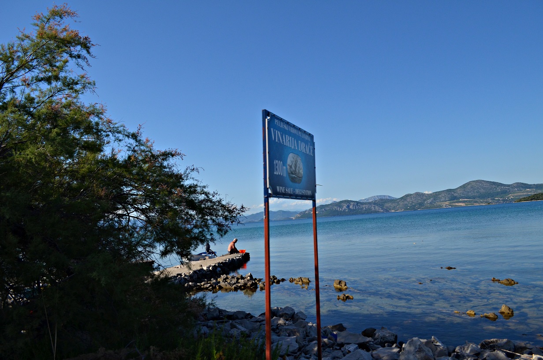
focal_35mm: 27
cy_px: 180
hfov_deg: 67.5
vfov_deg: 47.7
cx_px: 272
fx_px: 406
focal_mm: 18
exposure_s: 1/1600
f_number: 7.1
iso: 400
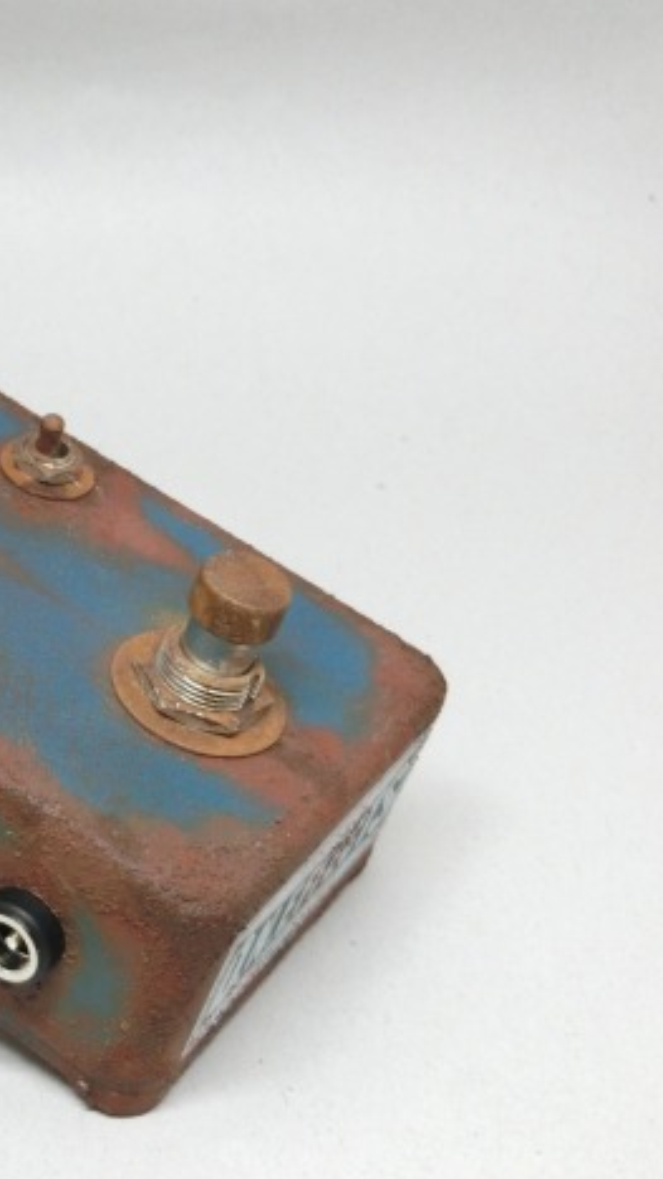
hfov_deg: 17.1
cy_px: 595
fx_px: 2095
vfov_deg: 31.4
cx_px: -141
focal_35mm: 67
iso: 250
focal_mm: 8
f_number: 4.4
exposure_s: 1/125
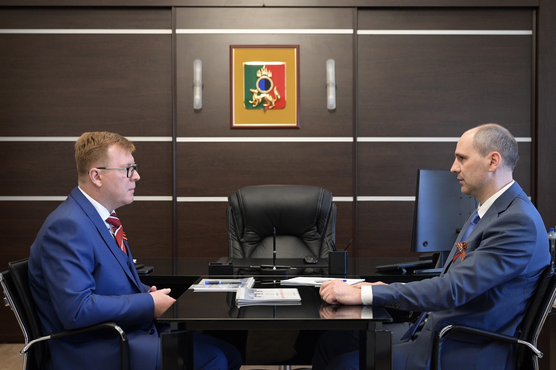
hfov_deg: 44.5
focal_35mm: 44
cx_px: 278
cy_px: 185
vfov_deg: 30.5
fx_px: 679
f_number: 3.5
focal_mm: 44
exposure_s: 1/160
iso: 1600
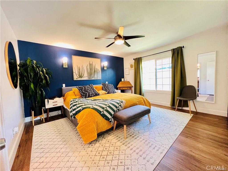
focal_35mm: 13
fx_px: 86
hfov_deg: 106.2
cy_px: 86
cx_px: 114
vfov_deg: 89.9
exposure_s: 1/42
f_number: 1.8
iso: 400
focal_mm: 1.57
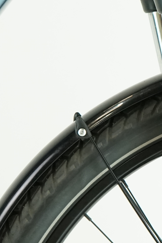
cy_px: 92
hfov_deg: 9.7
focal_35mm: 139
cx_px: 199
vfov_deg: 14.7
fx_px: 938
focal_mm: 37
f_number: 6.3
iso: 2500
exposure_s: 1/200
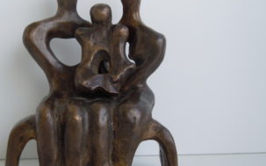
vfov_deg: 30.5
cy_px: 80
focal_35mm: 42
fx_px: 304
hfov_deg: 46.8
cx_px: 98
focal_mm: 5.4
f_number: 3.5
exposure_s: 1/100
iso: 100
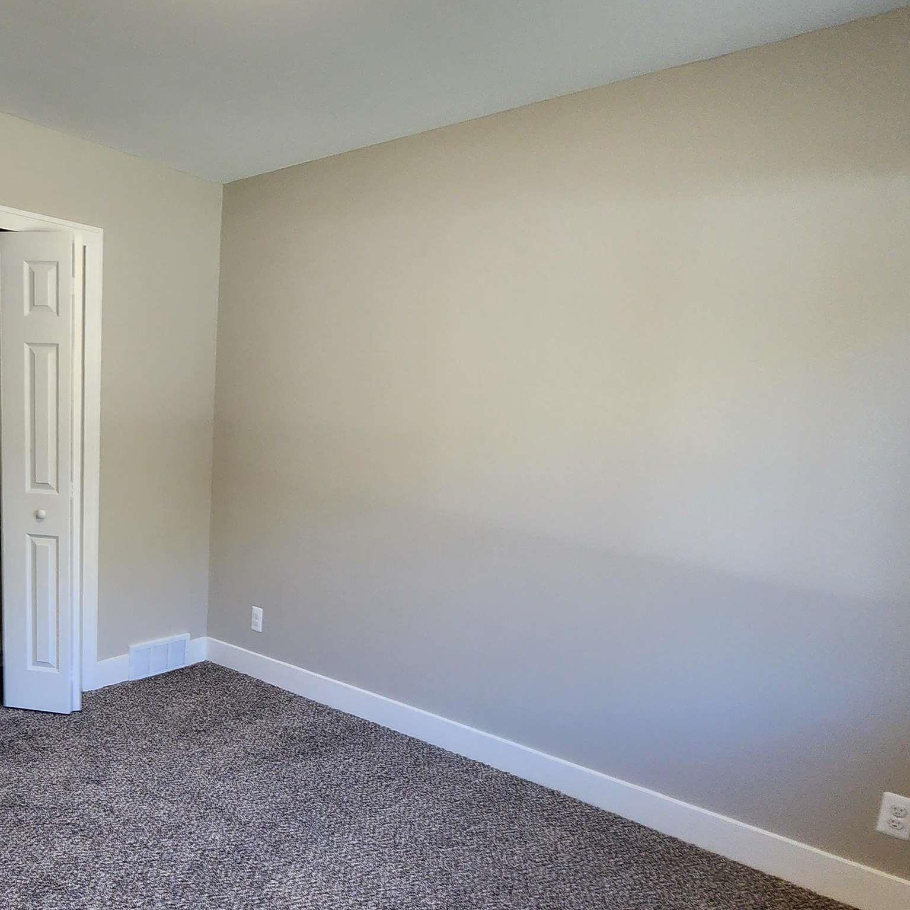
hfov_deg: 61.4
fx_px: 684
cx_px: 175
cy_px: 559
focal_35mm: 23
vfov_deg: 66.4
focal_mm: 2.2
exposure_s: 1/60
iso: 200
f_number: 2.2
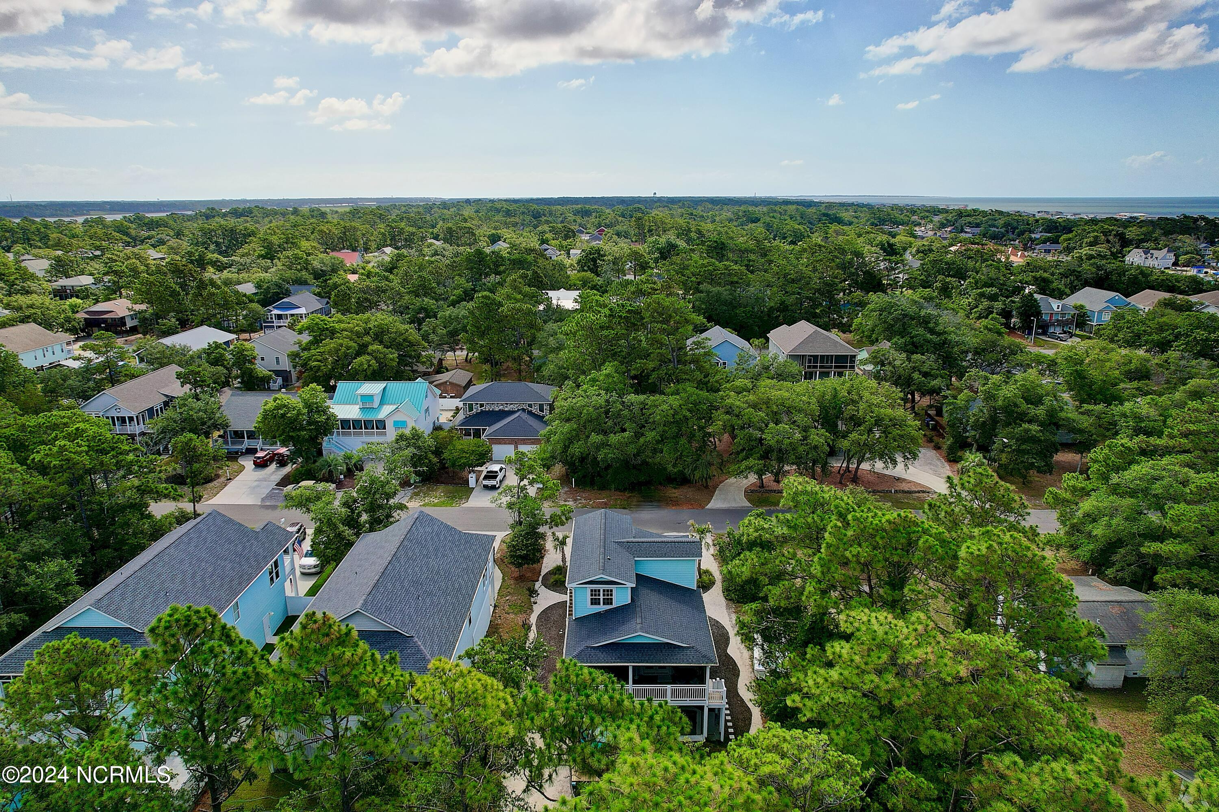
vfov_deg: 57.2
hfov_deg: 78.6
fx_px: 745
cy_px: 406
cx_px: 610
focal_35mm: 22
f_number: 2.8
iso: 100
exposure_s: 1/725
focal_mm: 8.4
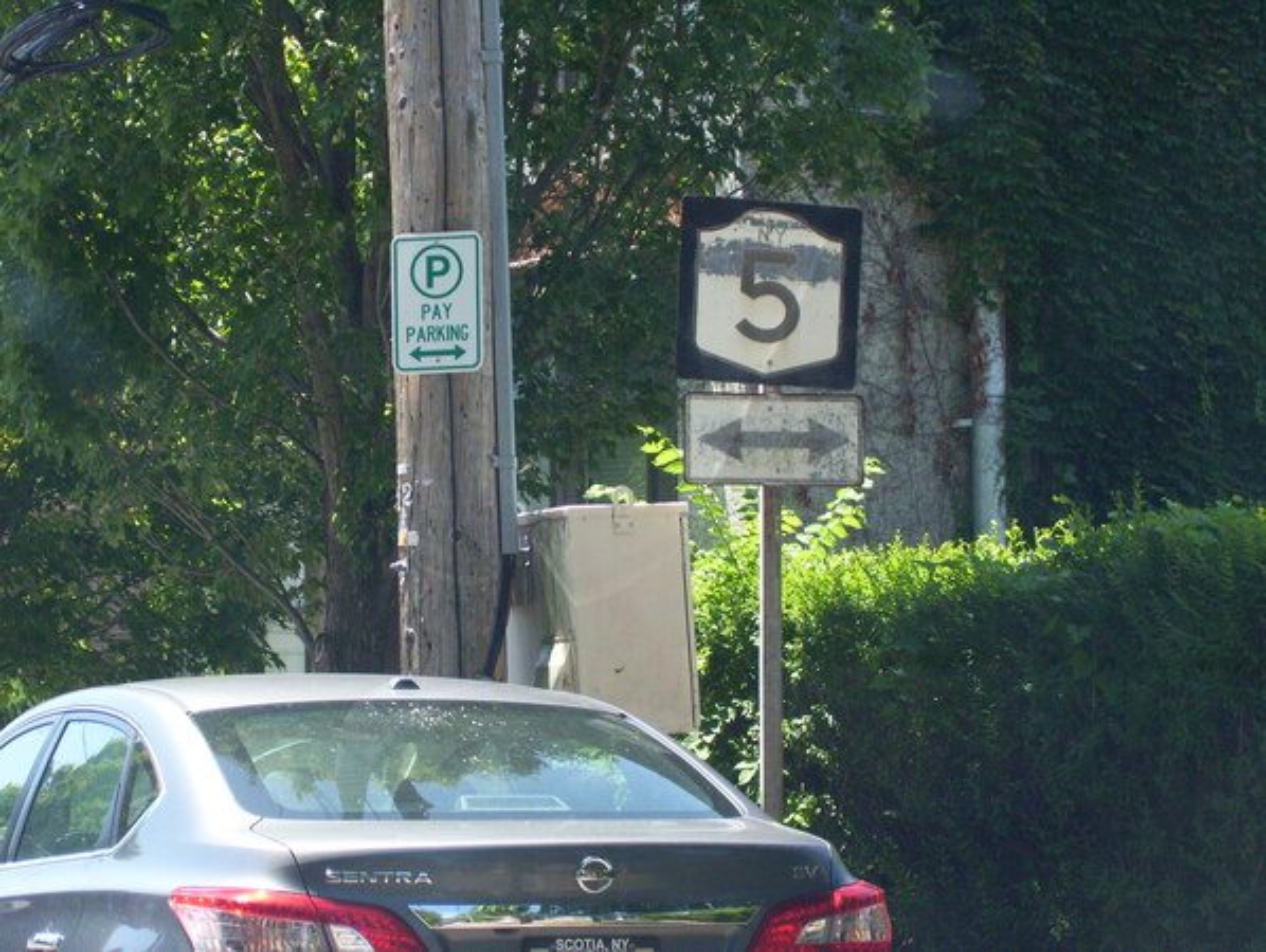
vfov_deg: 13.7
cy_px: 476
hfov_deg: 18.2
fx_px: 3955
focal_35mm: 108
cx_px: 633
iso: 320
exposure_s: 1/250
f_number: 4.6
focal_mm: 18
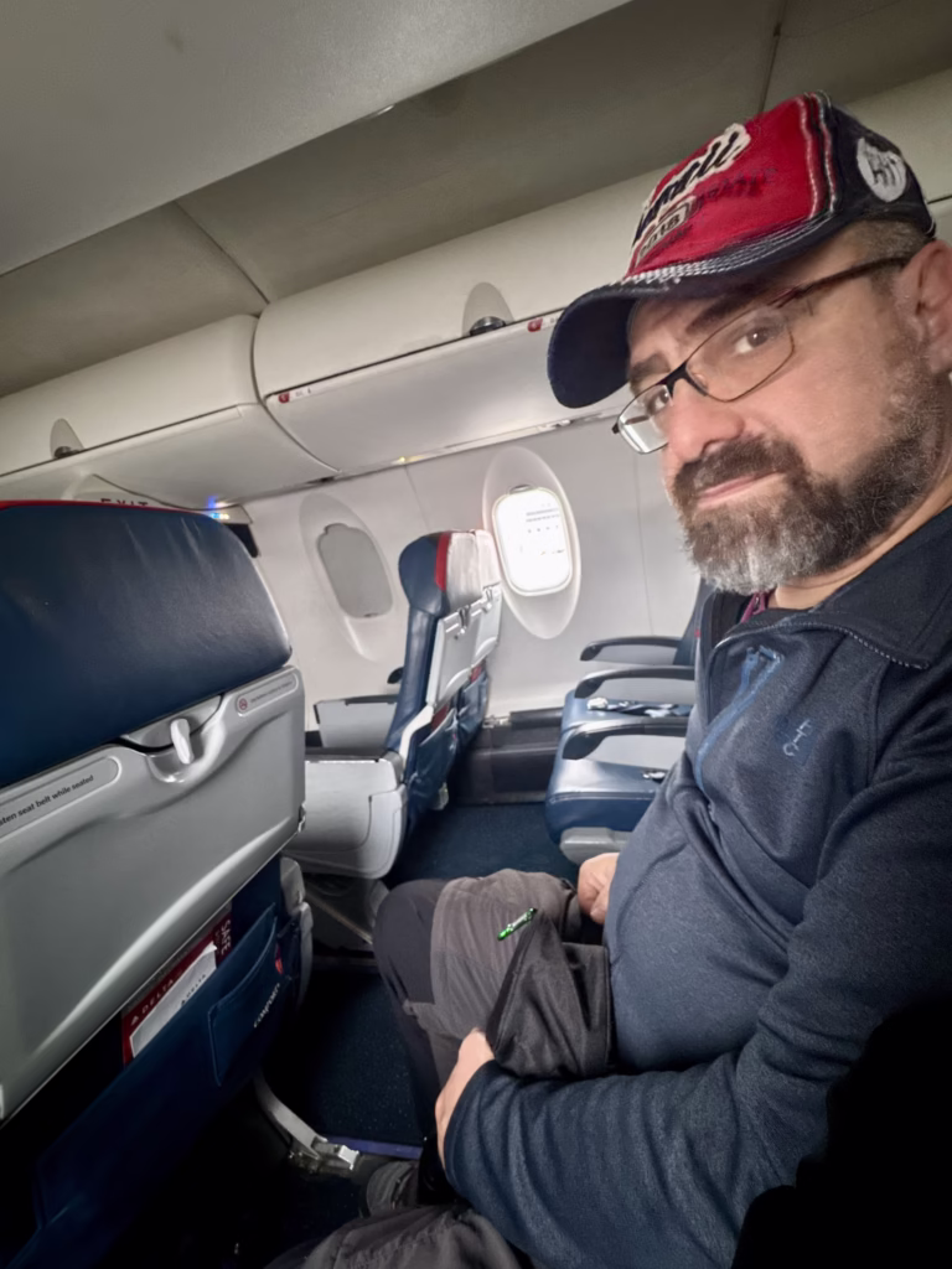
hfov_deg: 85.7
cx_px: 476
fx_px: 513
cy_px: 634
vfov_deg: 102.1
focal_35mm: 14
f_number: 2.2
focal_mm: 2.22
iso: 1000
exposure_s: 1/40
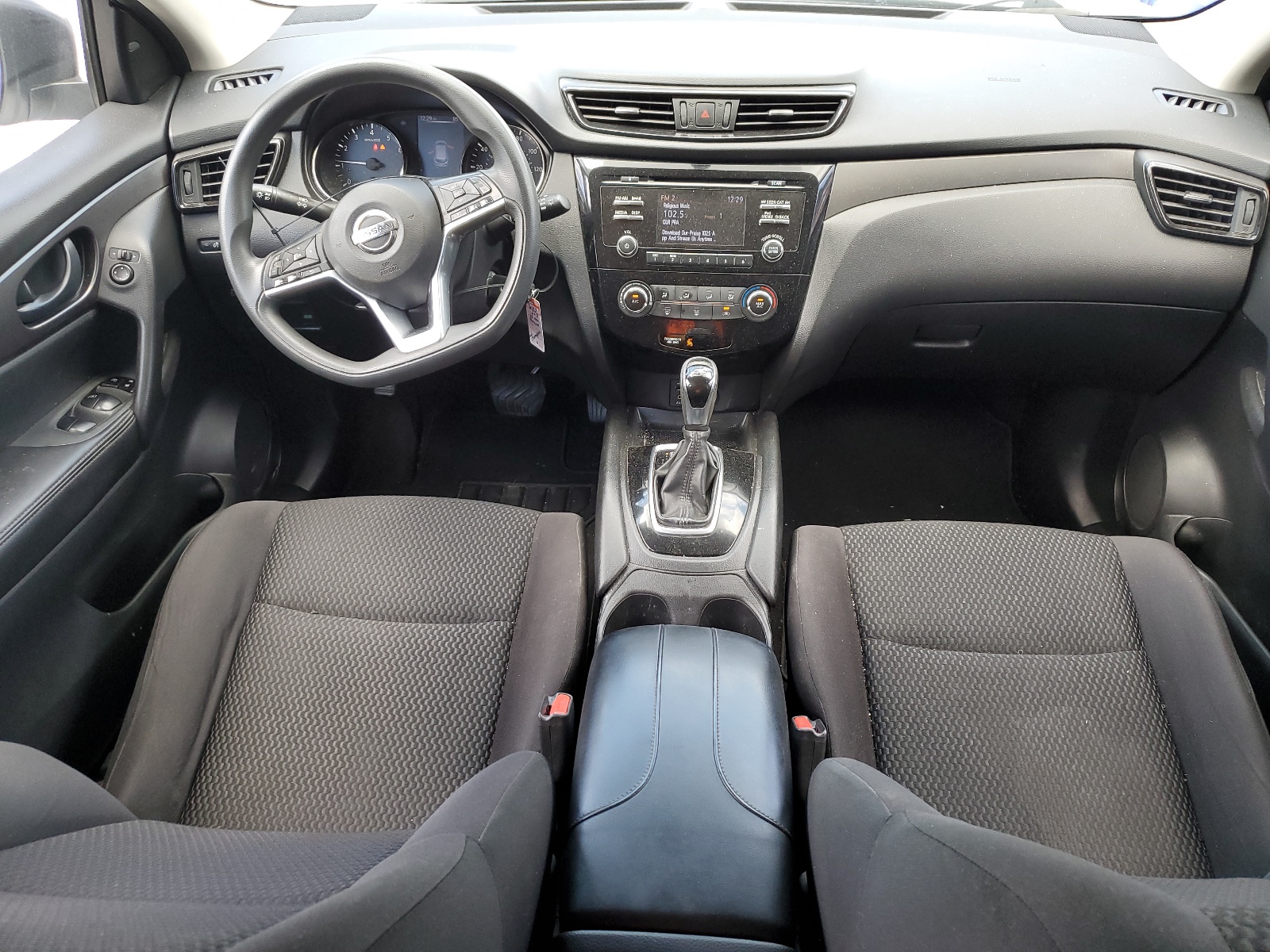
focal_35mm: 26
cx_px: 635
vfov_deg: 53.1
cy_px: 476
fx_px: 954
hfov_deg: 67.3
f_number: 1.5
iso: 65
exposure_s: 1/120
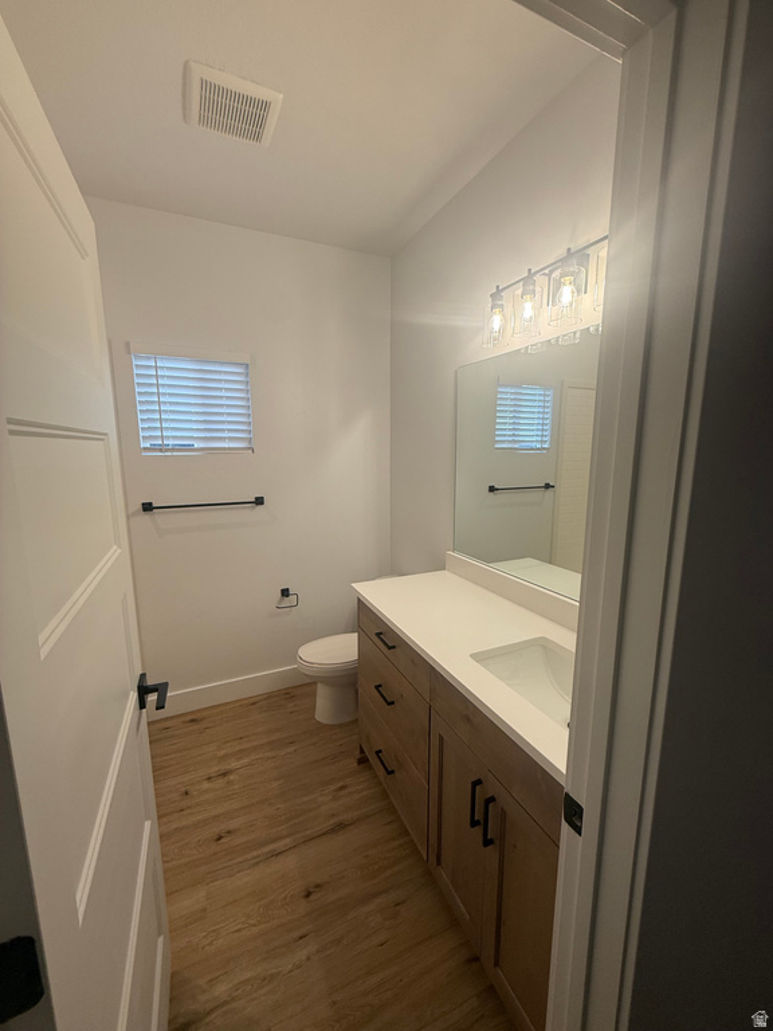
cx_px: 386
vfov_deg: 102.1
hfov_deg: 85.7
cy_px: 516
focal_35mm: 14
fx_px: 417
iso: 80
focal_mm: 2.22
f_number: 2.2
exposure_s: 1/120
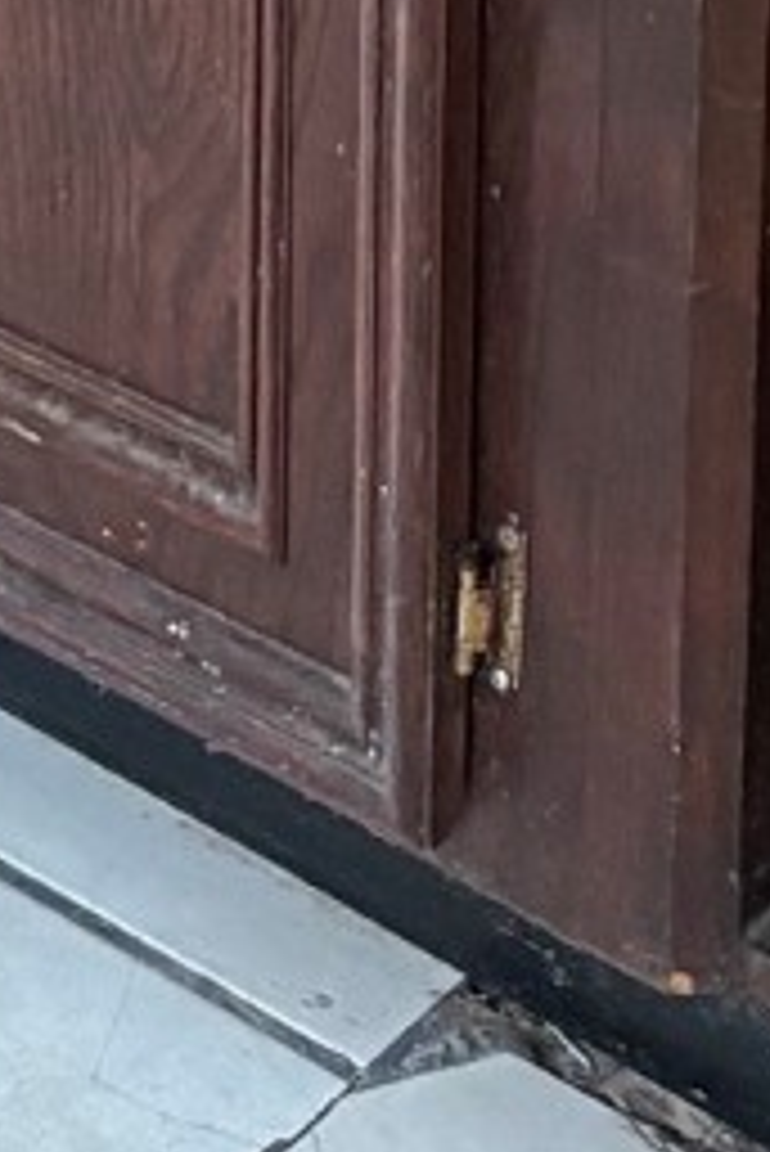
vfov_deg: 10.3
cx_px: 365
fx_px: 5190
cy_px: -1908
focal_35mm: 162
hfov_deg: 8.5
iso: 500
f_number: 1.6
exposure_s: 1/40
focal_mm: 5.96
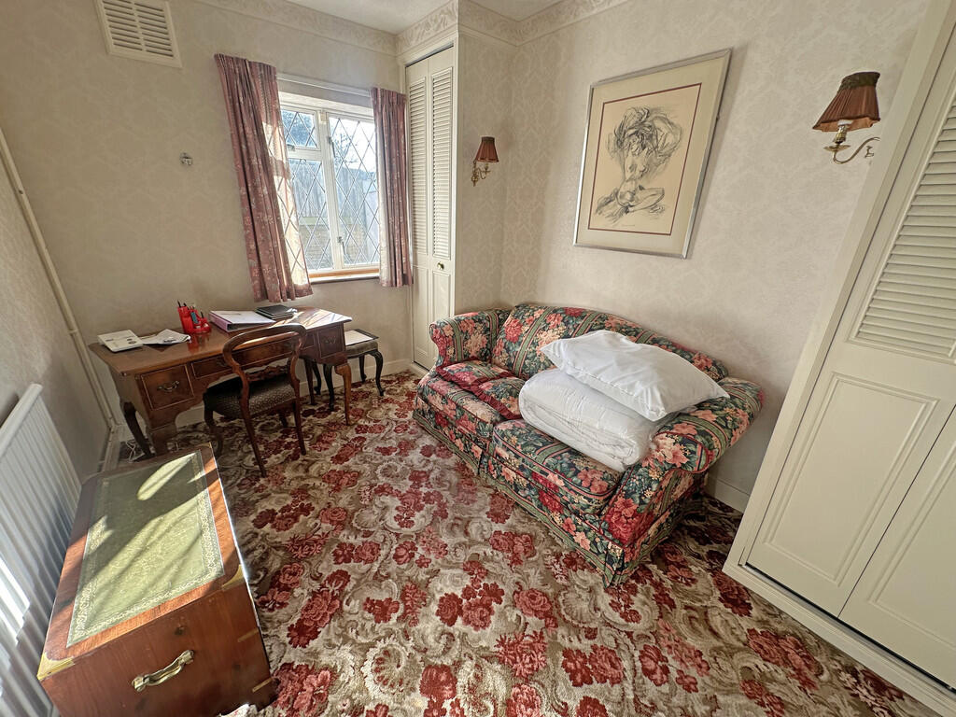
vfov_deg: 85.7
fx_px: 387
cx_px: 478
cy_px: 358
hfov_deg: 102.1
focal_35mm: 14
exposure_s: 1/99
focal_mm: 2.22
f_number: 2.2
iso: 40
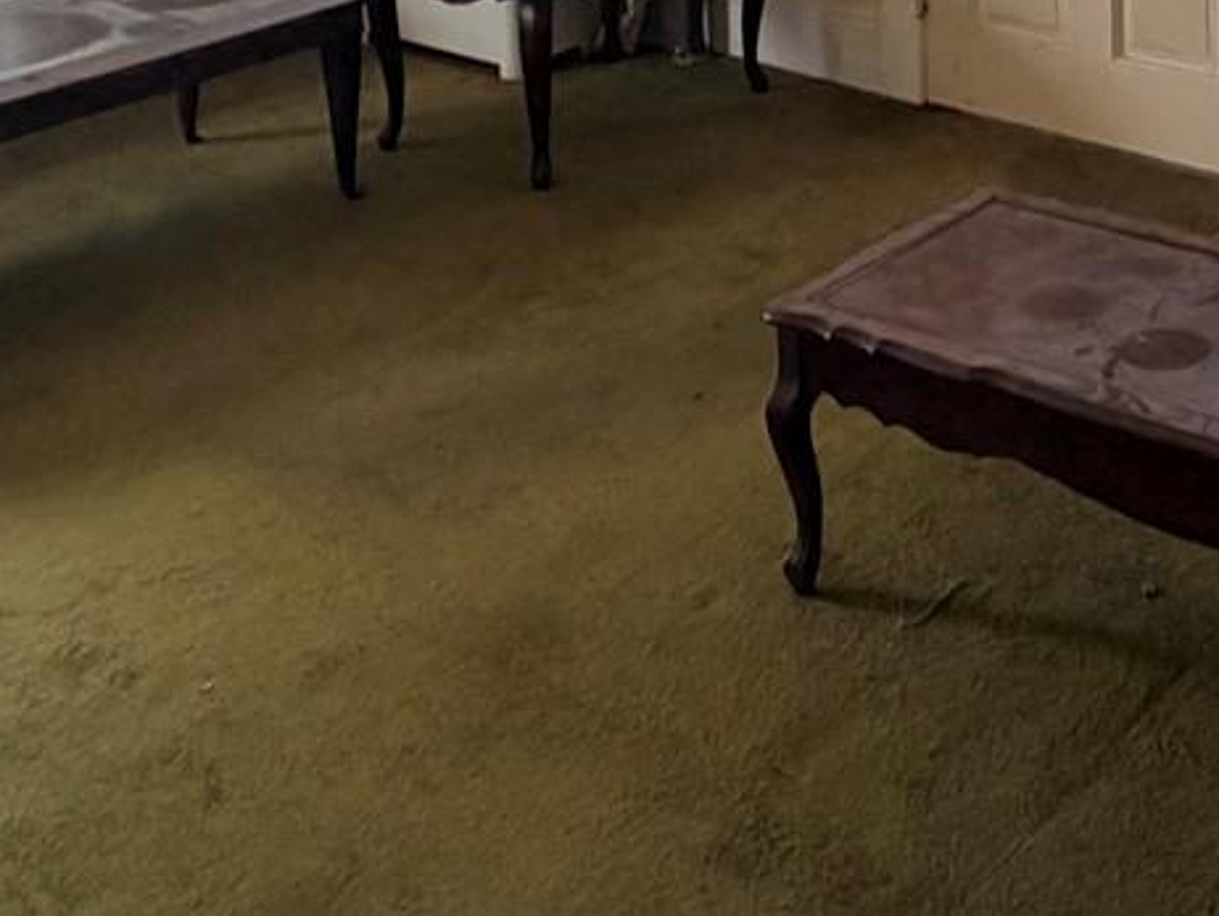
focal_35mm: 62
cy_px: -707
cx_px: 1161
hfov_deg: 29.5
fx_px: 2184
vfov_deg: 18.7
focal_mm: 2.22
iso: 250
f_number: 2.2
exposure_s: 1/121
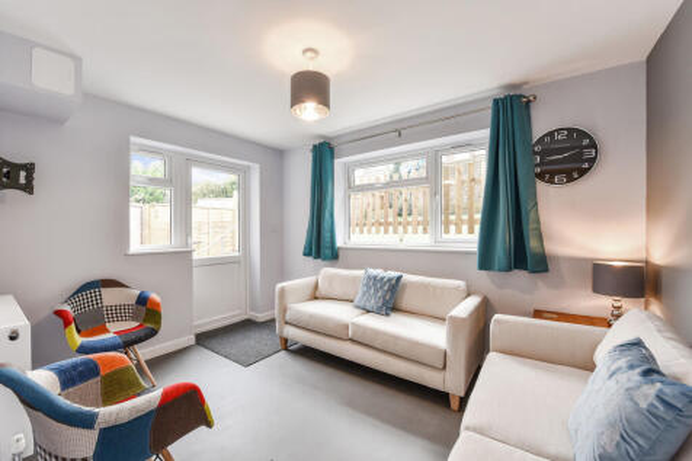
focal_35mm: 14
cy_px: 230
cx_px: 346
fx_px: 269
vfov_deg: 81.2
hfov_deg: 104.3
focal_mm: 14
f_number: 8
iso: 400
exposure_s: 1/20
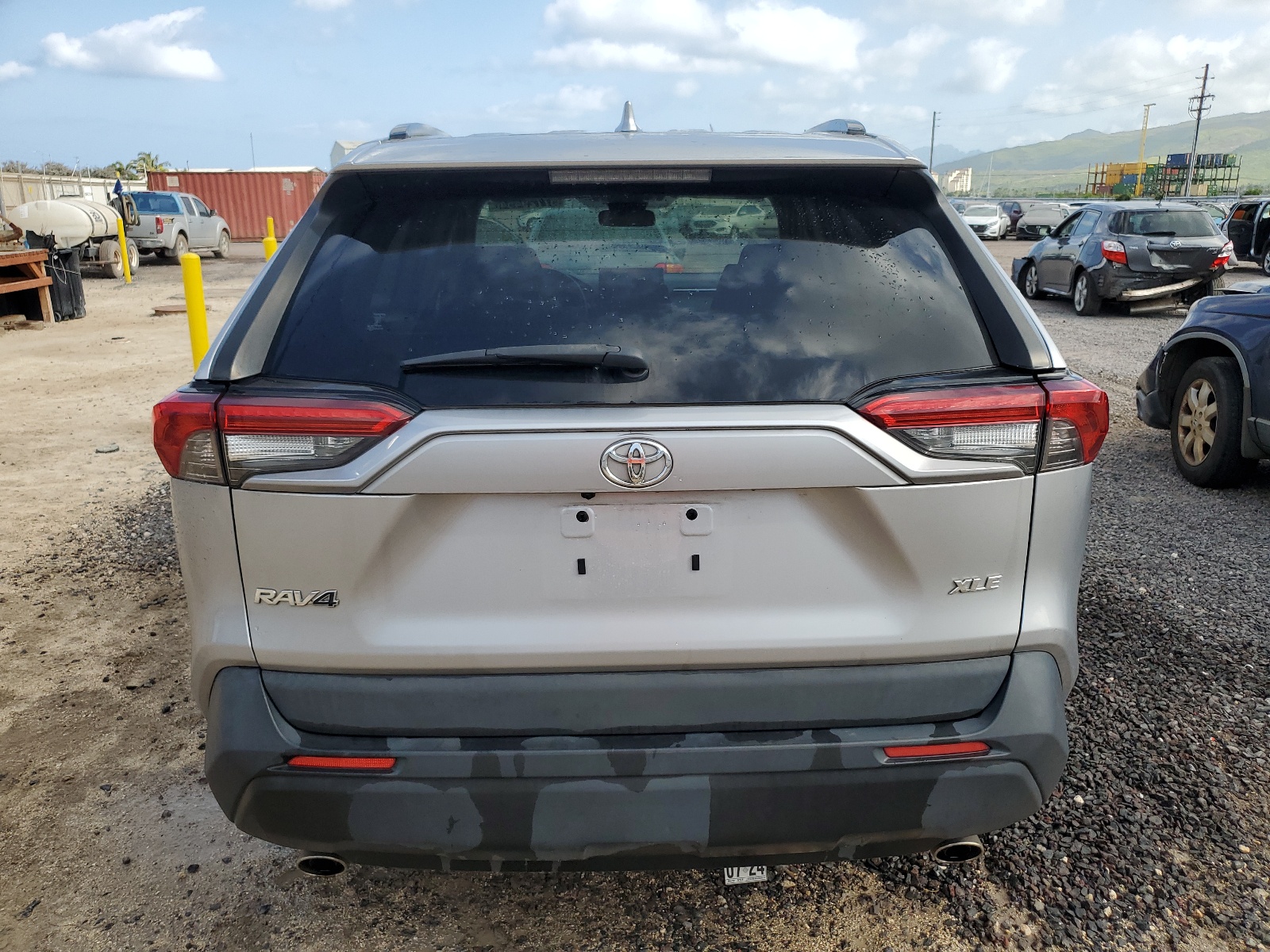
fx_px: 954
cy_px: 476
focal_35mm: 26
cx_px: 635
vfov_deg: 53.1
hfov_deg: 67.3
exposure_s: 1/1667
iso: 50
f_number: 1.5
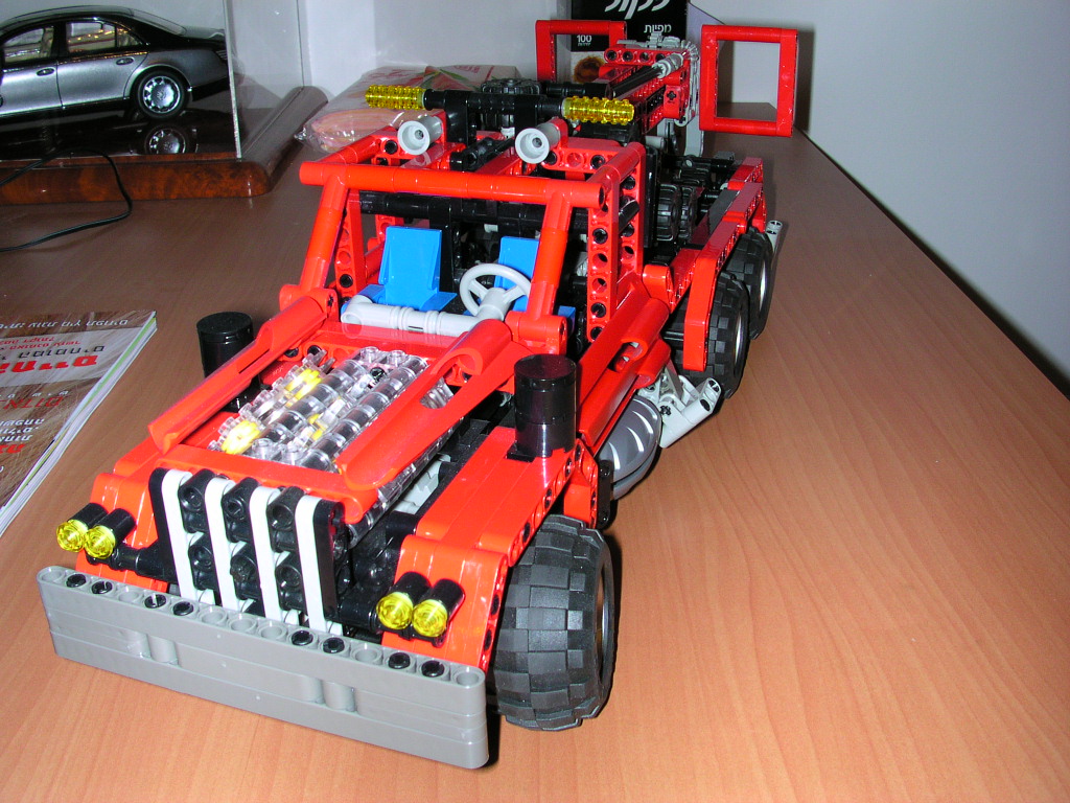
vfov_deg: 38.7
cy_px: 402
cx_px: 535
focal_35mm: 37
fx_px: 1144
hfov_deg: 50.1
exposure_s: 1/60
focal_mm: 5.6
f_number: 4.5
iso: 100
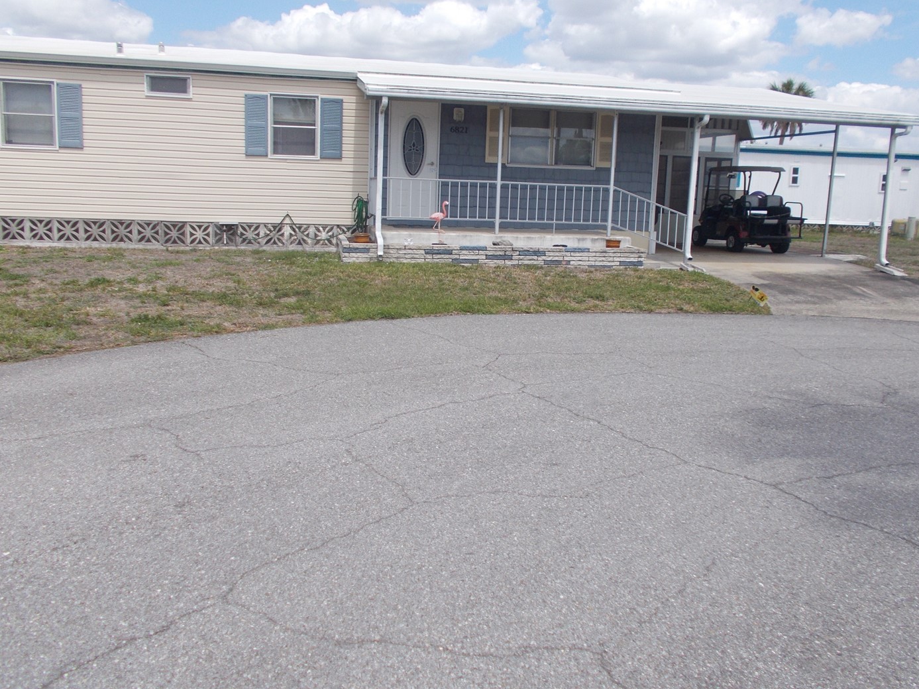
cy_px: 312
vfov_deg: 46.7
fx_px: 796
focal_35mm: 30
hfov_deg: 60.0
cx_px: 456
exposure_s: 1/160
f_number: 8
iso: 80
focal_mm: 4.6
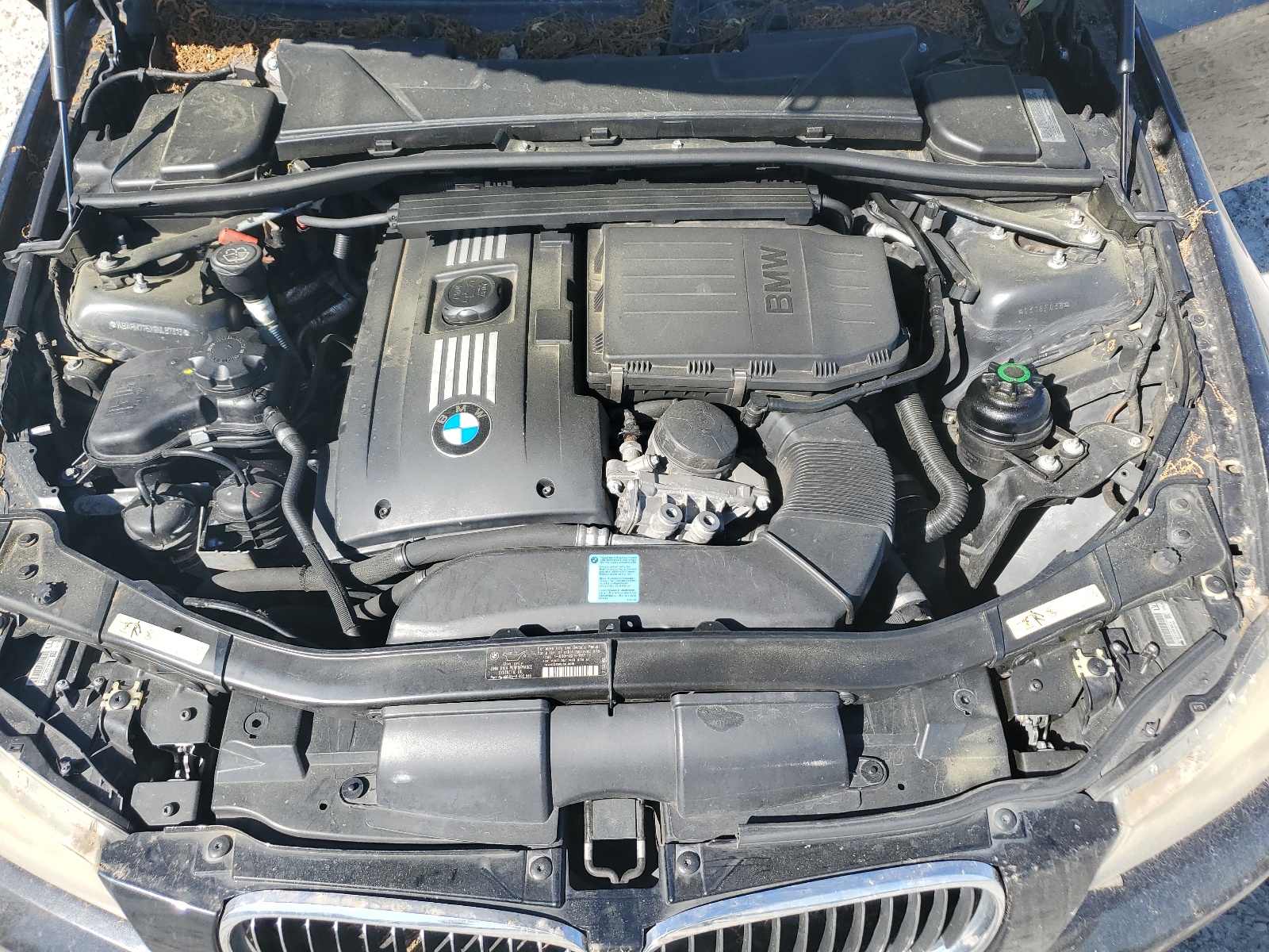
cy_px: 476
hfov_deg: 67.3
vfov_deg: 53.1
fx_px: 953
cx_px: 634
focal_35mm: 26
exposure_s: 1/1250
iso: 50
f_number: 1.5
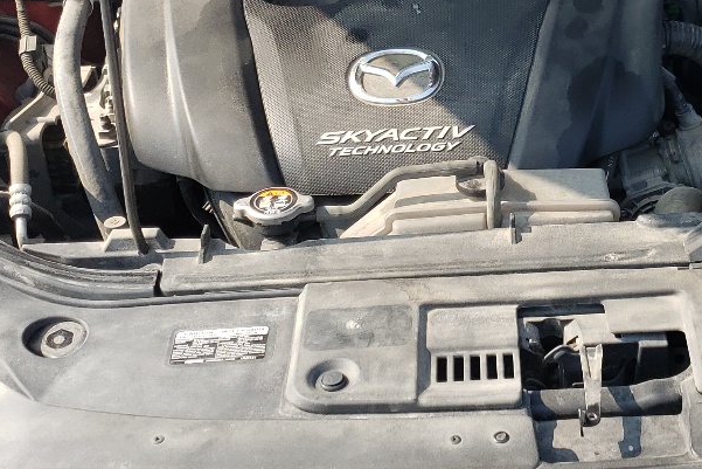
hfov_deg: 27.5
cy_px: 85
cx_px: 572
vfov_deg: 18.7
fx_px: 1404
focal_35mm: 72
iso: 50
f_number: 1.5
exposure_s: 1/1000
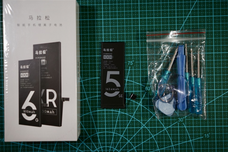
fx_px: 247
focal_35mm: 39
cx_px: 112
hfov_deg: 49.6
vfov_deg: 34.2
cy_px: 69
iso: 500
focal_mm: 35
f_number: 2.8
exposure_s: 1/100
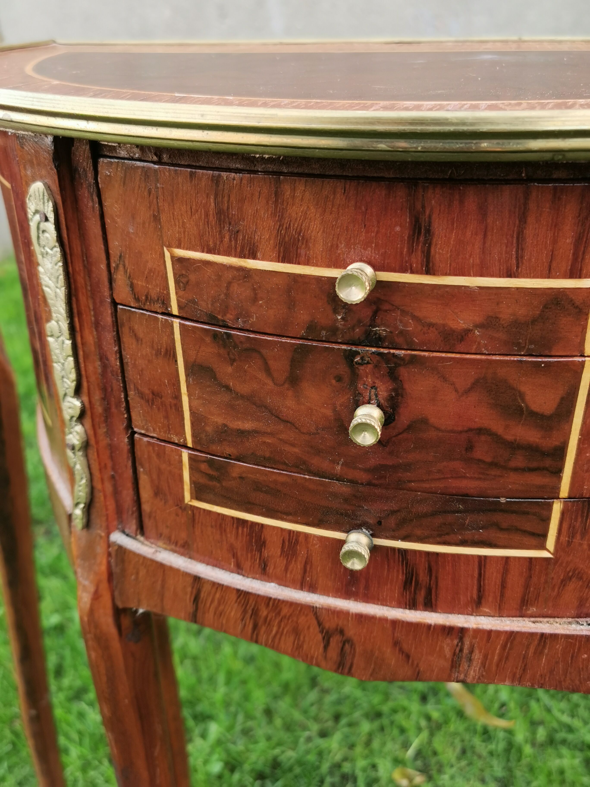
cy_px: 394
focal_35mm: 35
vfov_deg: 52.6
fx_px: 795
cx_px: 295
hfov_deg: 40.7
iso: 50
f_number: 1.6
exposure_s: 1/100
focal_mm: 5.56
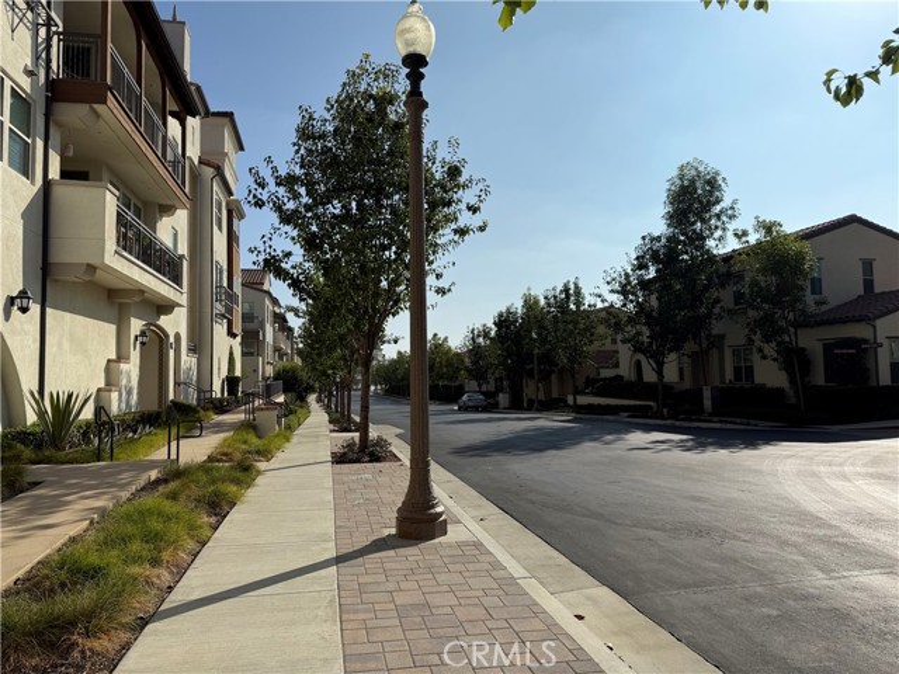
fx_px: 623
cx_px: 450
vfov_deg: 56.8
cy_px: 337
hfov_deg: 71.6
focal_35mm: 24
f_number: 1.78
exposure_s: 1/10309
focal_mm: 6.76
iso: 80
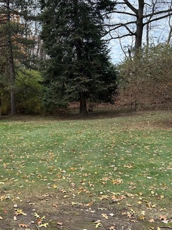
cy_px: 117
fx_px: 311
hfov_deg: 29.3
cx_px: 9
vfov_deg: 40.4
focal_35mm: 47
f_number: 1.78
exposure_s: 1/879
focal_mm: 6.86
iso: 80
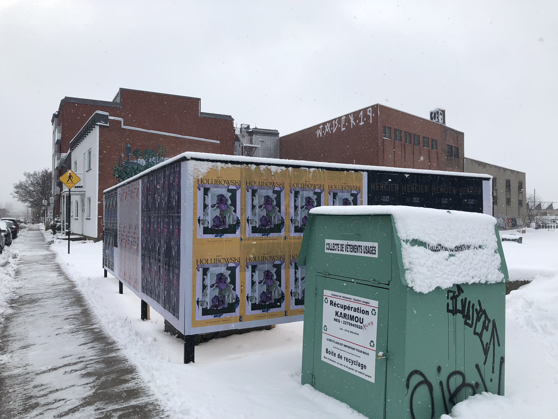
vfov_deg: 49.7
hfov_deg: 63.4
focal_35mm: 28
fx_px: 451
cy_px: 210
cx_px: 279
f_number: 1.8
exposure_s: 1/1263
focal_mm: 3.99
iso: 20
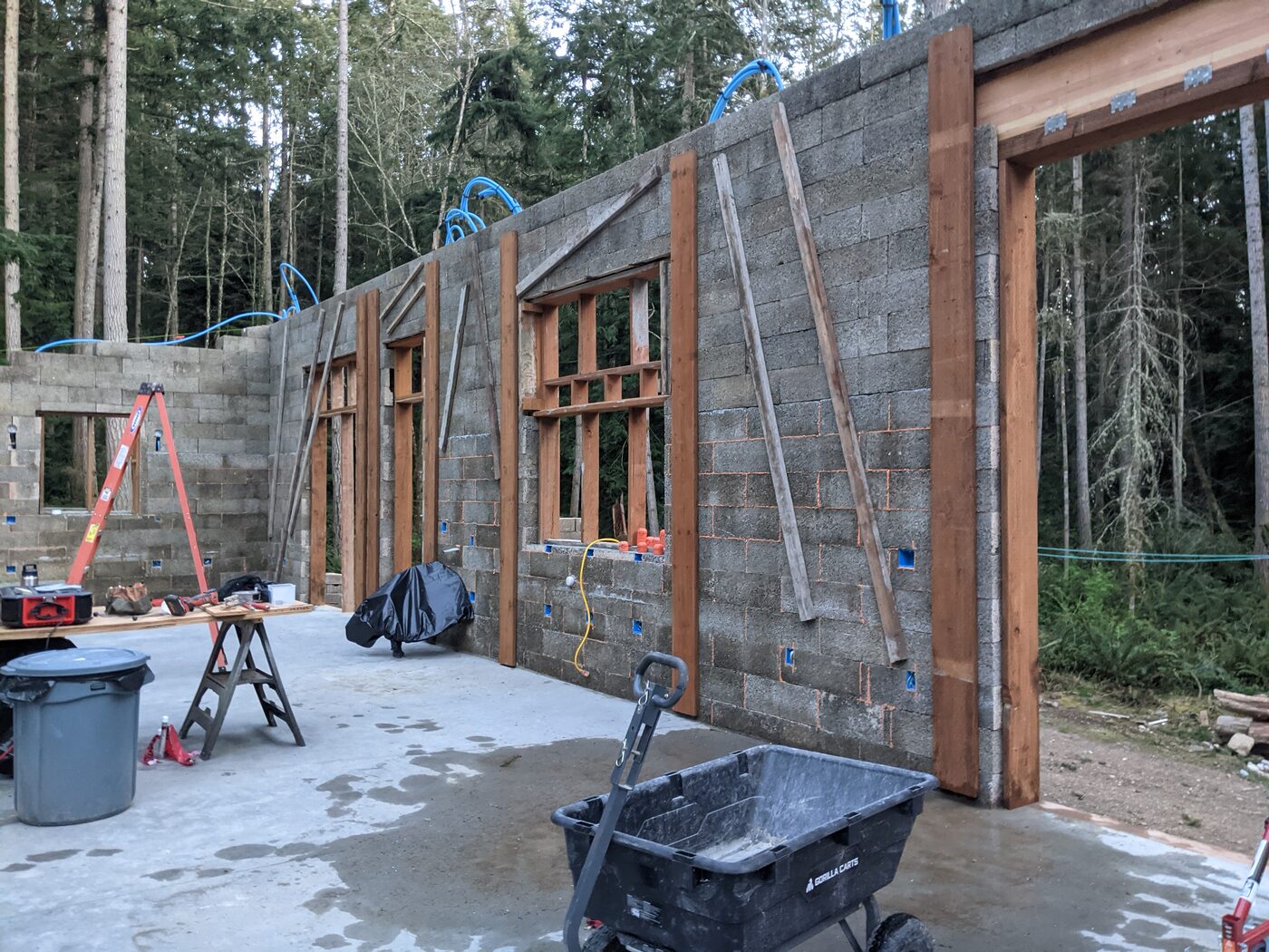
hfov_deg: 65.3
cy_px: 476
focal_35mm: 27
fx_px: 990
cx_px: 634
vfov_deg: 51.4
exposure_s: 1/59.9
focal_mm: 4.44
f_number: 1.8
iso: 371
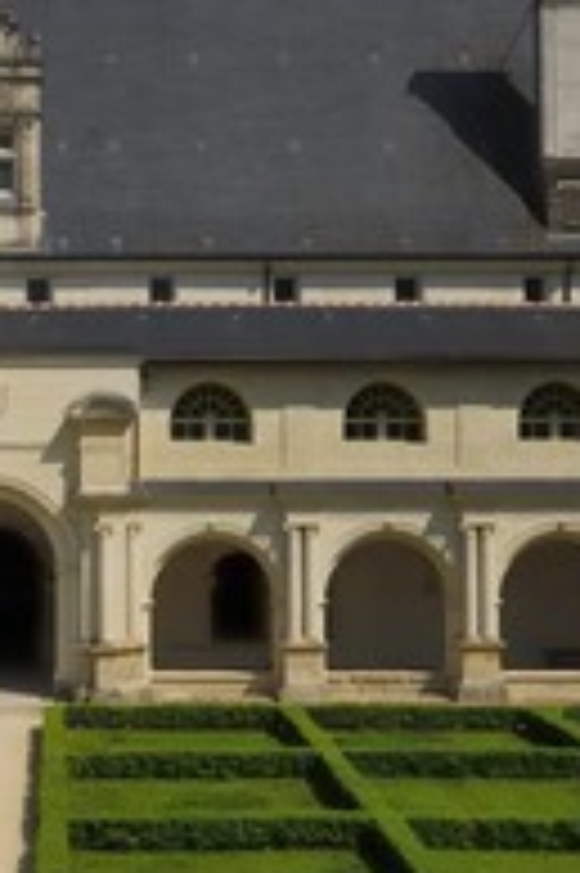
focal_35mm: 78
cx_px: -7
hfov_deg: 17.1
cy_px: 306
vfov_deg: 25.9
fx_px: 1888
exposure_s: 1/125
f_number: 13
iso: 100
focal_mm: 24
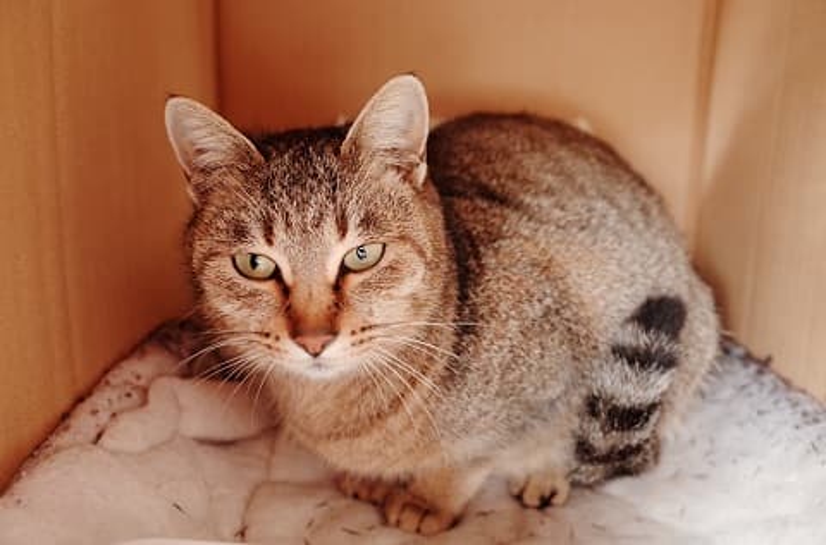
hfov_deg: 81.4
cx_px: 413
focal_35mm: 21
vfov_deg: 59.2
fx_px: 480
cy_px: 272
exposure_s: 1/15
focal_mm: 13.7
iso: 800
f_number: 2.8
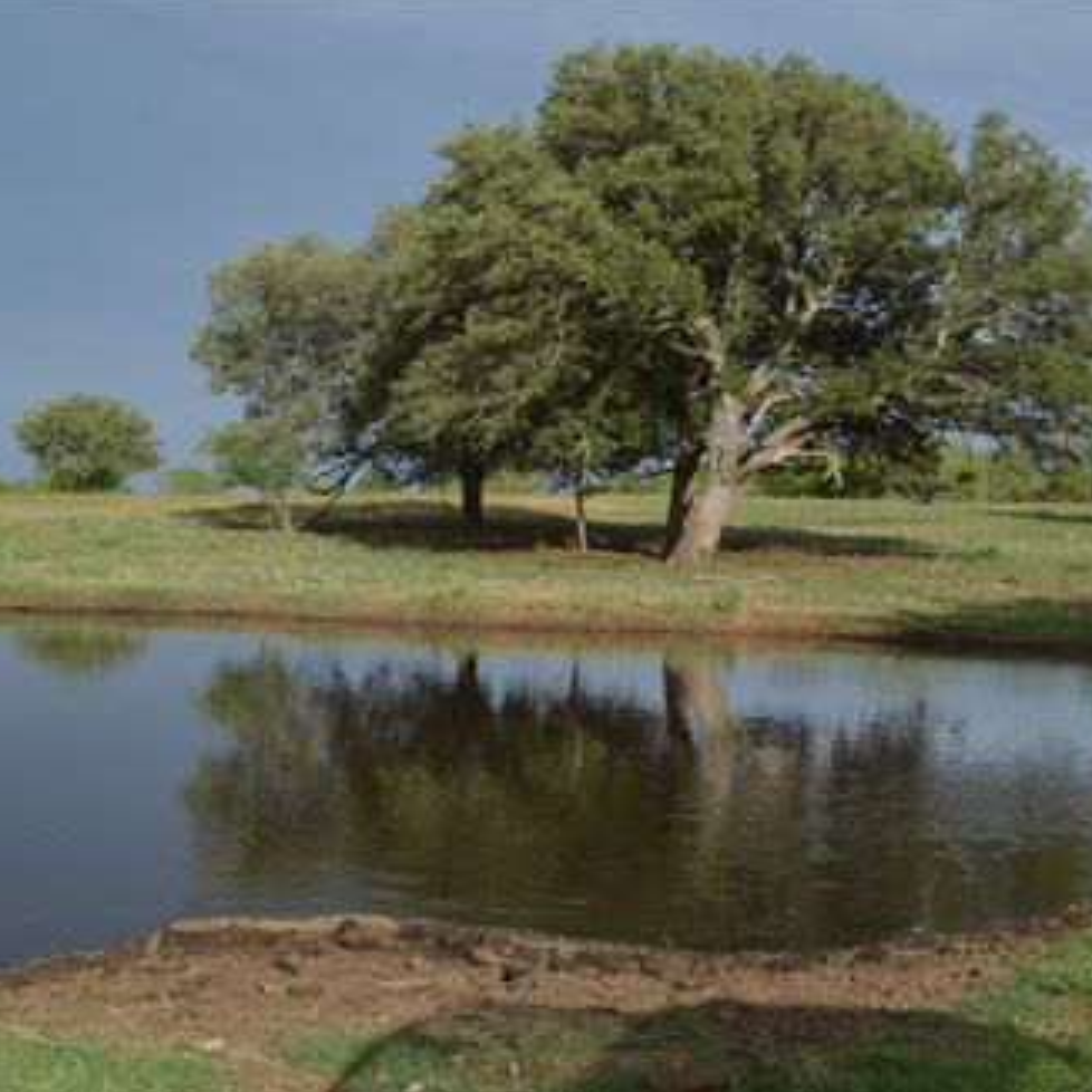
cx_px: 620
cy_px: 548
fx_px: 2022
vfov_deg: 30.2
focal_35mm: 57
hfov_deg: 30.2
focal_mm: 29
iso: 100
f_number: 7.1
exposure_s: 1/200
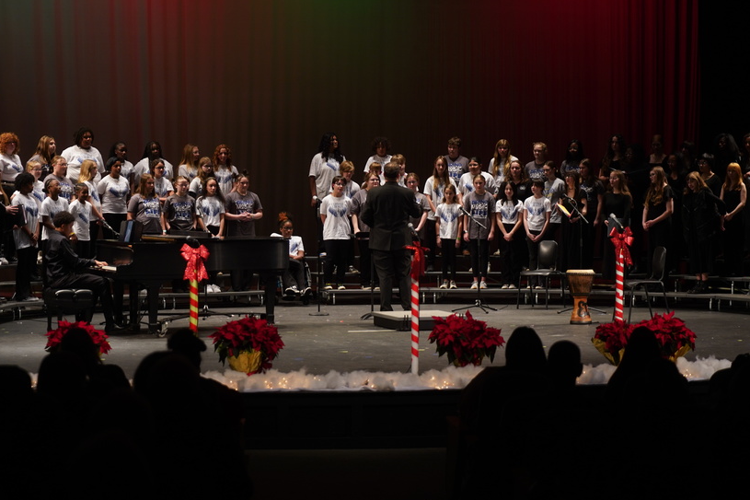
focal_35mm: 88
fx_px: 1833
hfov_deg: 23.1
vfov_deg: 15.5
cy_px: 217
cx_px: 343
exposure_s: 1/250
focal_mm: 70
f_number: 2.8
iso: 640
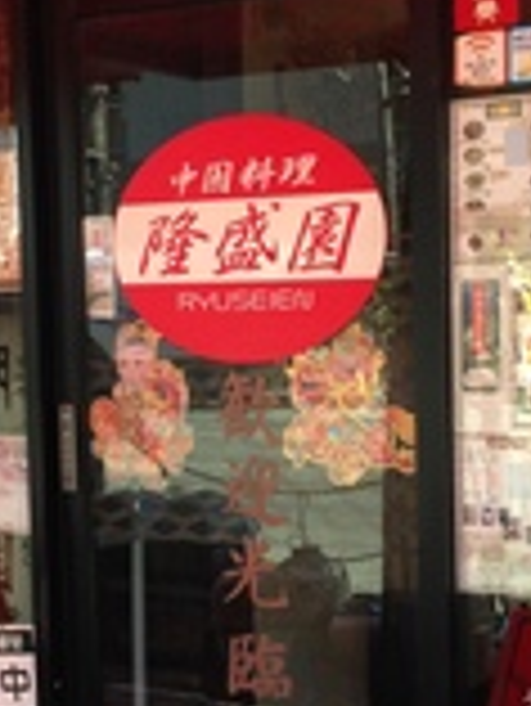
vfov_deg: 23.2
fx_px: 1716
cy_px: 436
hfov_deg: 17.6
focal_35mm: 84
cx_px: 238
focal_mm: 4.12
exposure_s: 1/120
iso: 64
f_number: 2.4
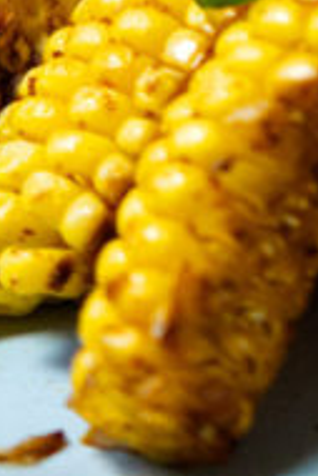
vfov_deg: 2.8
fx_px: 9628
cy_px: -629
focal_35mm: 728
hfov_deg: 1.9
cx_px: 824
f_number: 2.8
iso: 640
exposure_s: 1/250
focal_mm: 90
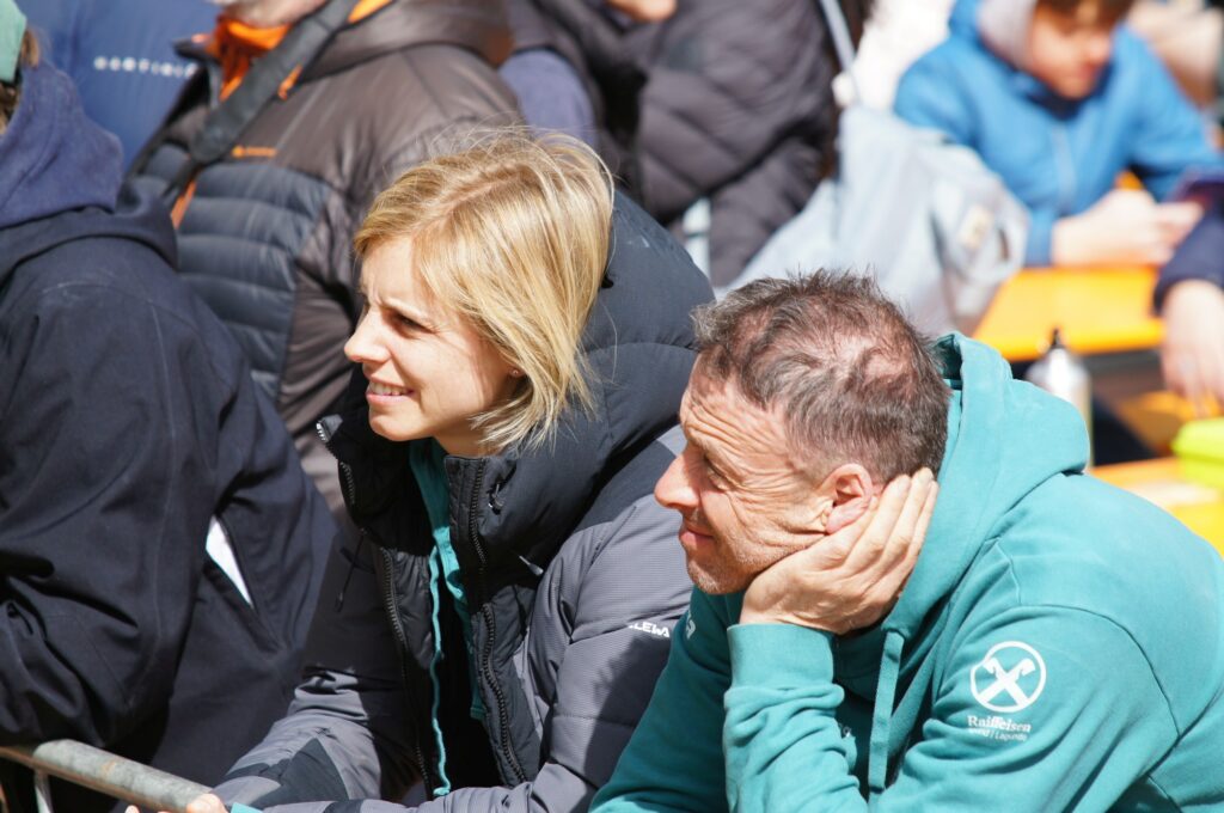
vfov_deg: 5.1
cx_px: 612
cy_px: 406
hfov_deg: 7.6
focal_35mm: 270
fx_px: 9168
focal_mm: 180
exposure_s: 1/320
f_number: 5
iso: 100
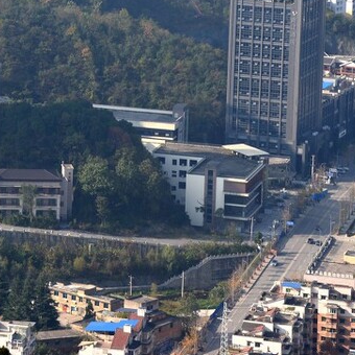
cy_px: -48
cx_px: -56
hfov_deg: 6.8
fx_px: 2959
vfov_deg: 6.8
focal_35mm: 255
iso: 200
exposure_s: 1/200
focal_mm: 85
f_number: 10
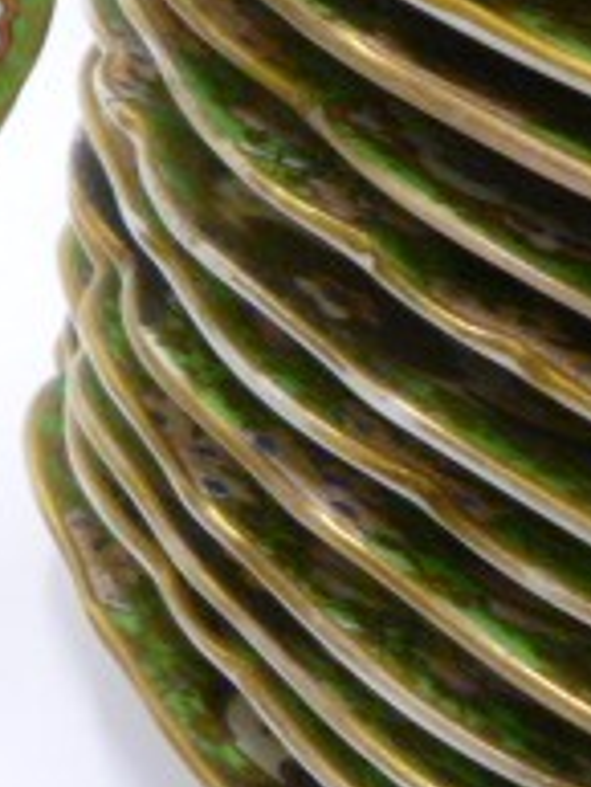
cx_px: -685
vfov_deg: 19.5
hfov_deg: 12.9
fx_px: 2183
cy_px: -102
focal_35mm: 96
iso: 400
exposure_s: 1/25
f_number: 3.3
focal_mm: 5.2
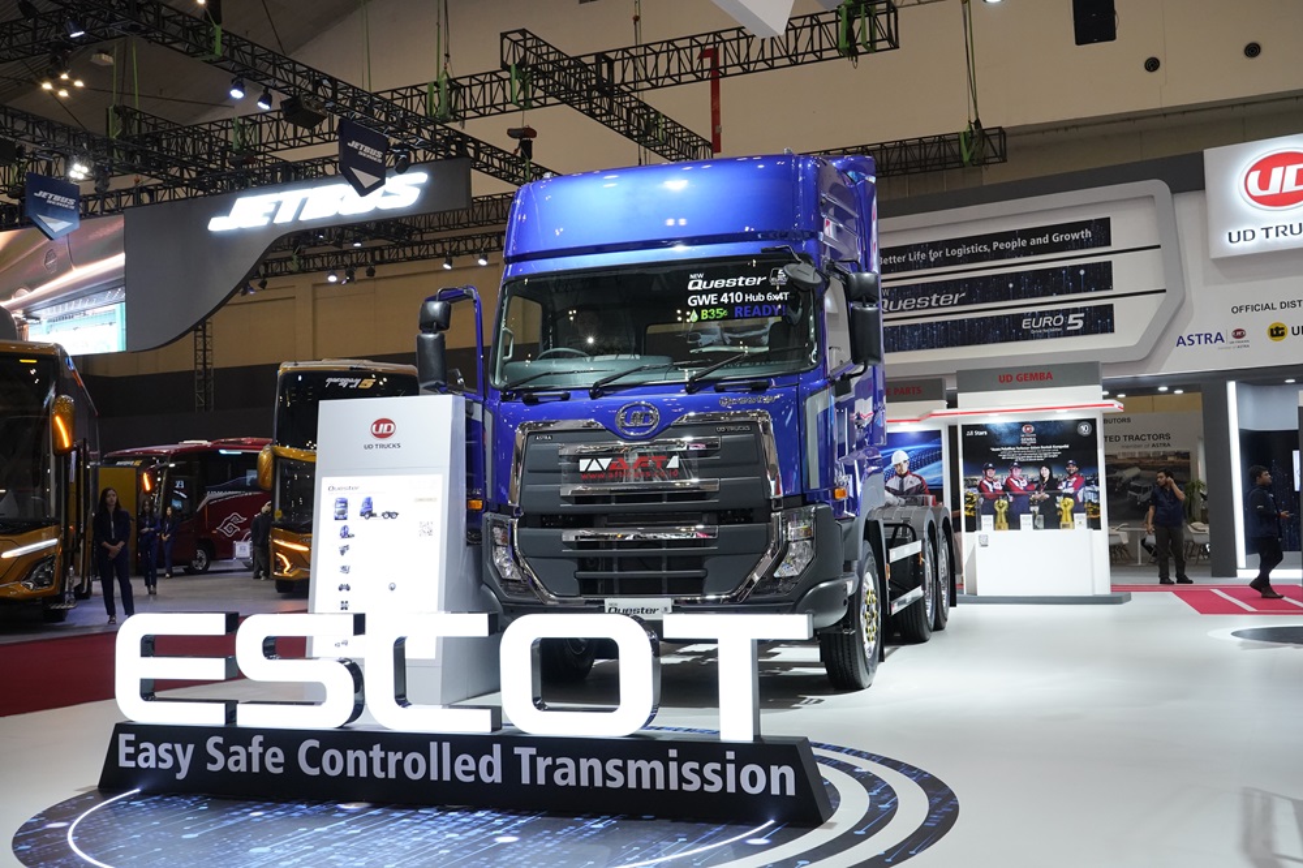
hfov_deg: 51.9
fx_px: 1339
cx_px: 652
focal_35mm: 37
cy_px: 434
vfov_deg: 35.9
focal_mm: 37
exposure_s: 1/250
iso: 5000
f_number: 8
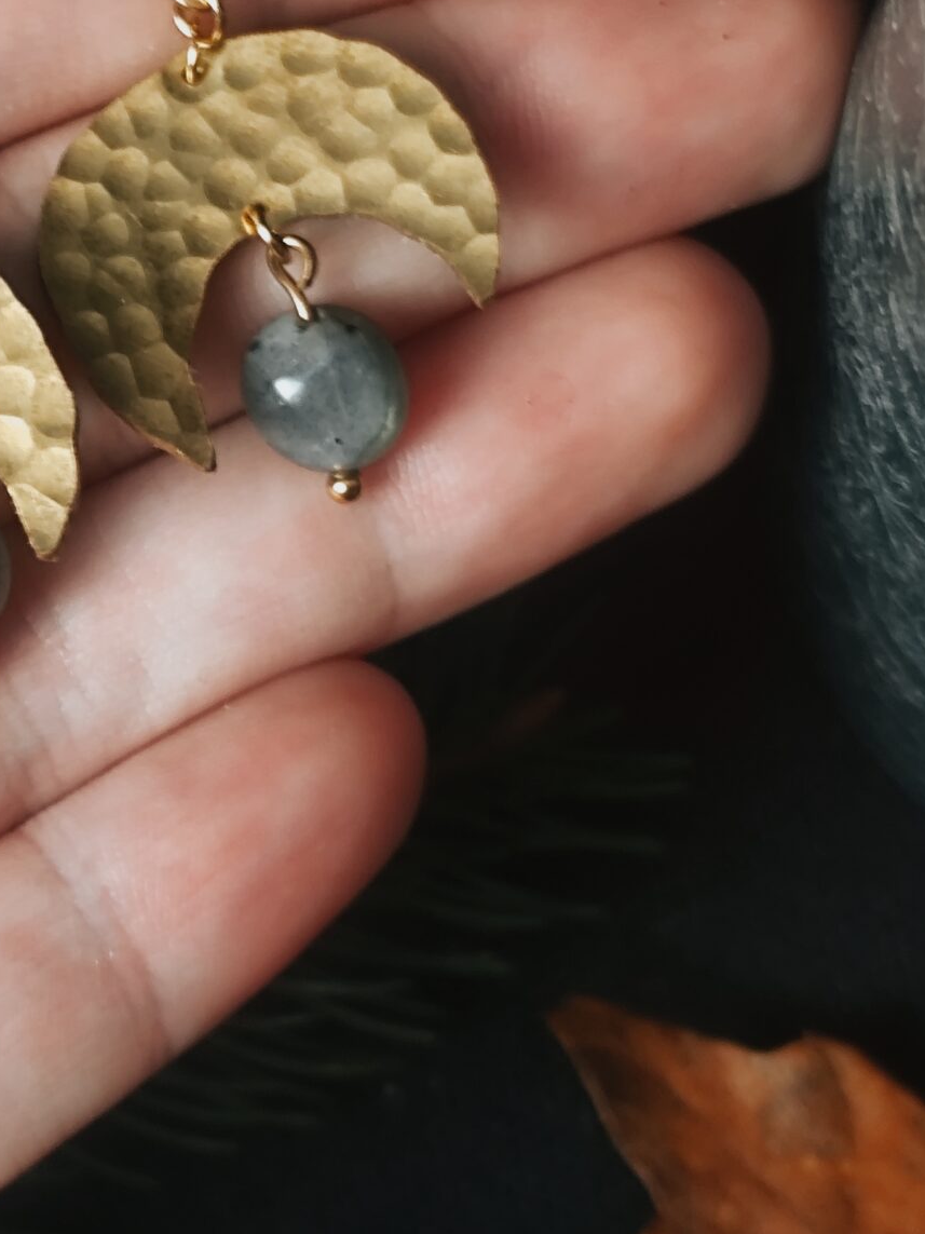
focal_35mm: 103
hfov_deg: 14.1
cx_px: 5
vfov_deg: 19.1
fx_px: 3670
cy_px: 484
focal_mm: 6.19
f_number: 1.65
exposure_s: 1/25
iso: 400
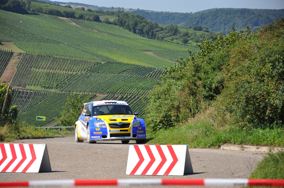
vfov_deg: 8.7
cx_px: 142
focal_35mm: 158
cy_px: 94
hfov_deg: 13.1
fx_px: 1241
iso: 200
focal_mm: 105
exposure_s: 1/640
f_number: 6.3
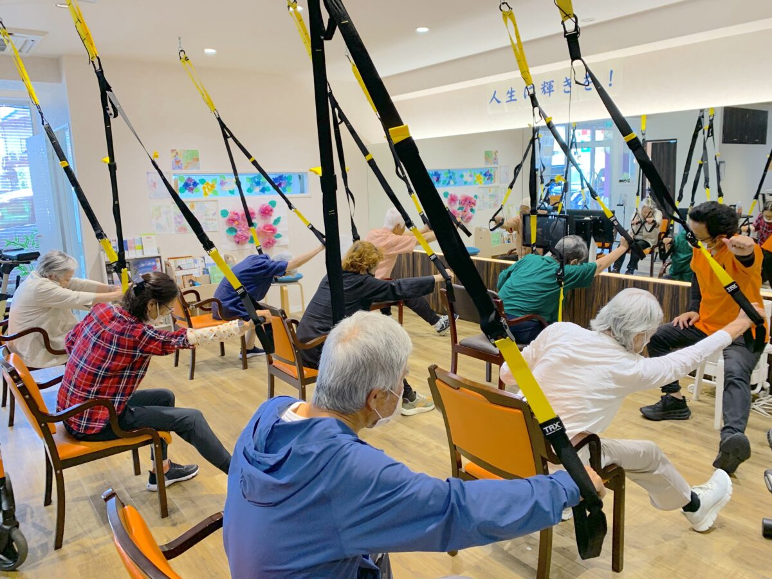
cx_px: 386
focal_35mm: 26
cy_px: 290
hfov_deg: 67.3
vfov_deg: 53.1
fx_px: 580
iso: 100
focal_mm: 4.25
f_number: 1.8
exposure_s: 1/86
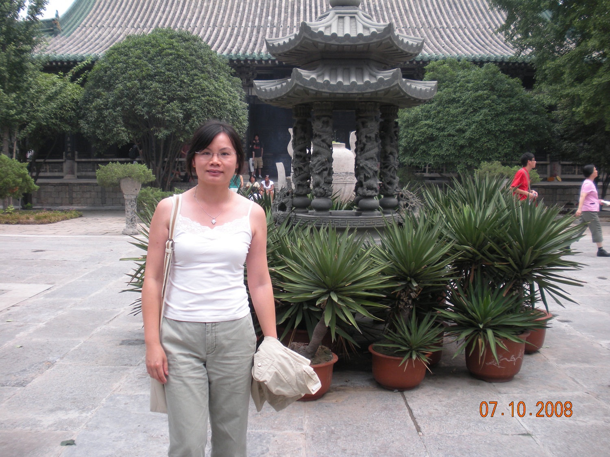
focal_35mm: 36
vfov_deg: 39.7
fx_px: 634
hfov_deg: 51.4
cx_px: 305
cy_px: 228
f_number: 3.5
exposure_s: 1/233
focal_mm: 6.3
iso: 64
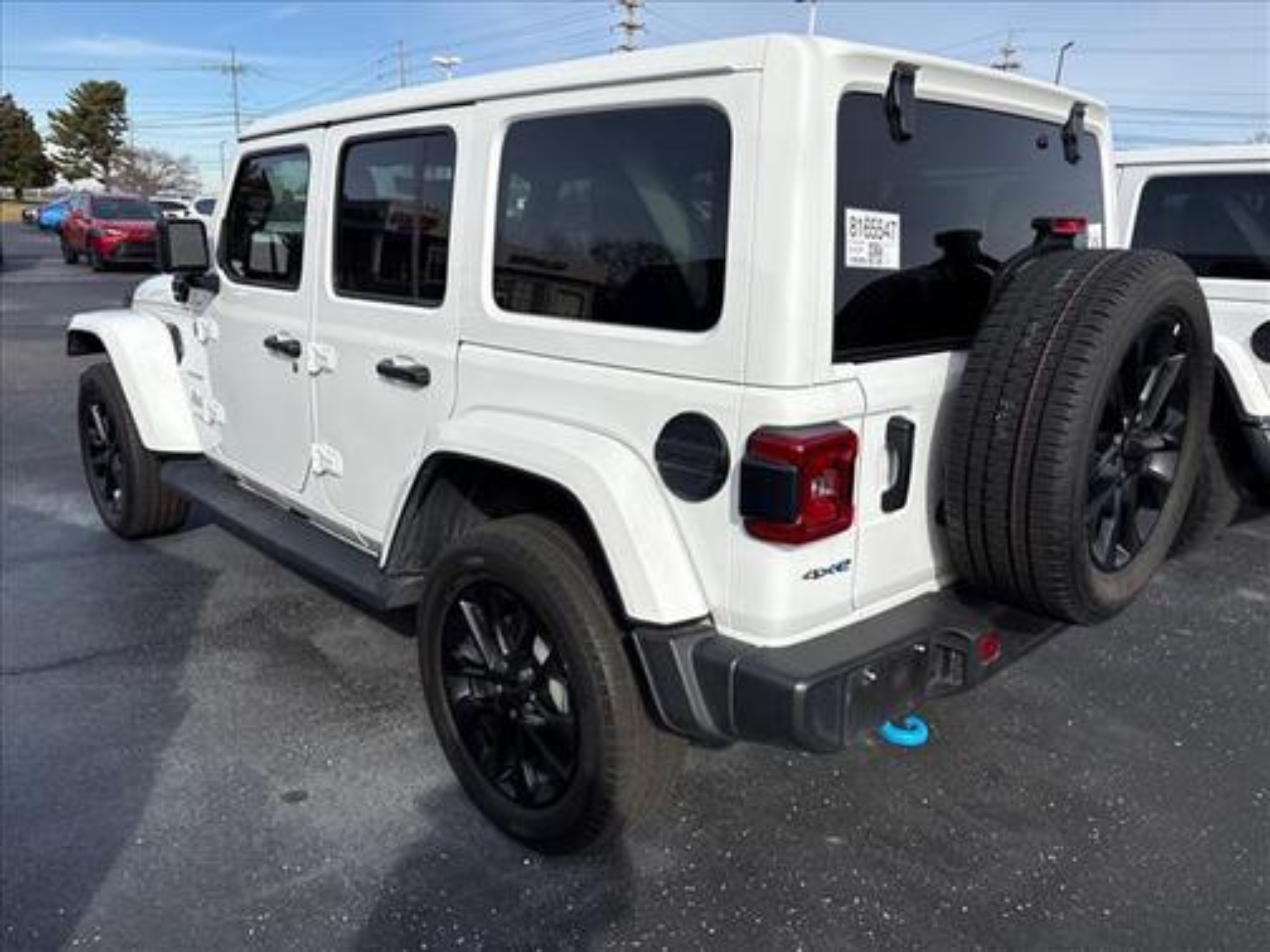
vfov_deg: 53.1
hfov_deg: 67.3
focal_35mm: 26
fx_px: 954
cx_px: 635
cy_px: 476
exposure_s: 1/4329
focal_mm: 5.96
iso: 50
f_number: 1.6
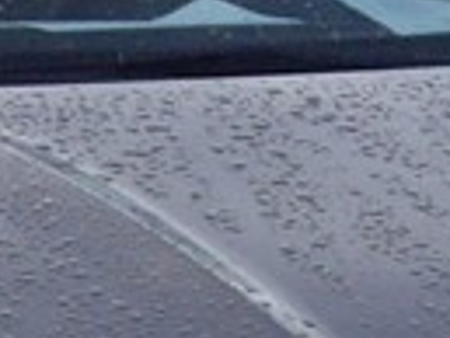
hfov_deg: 6.6
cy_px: 415
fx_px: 3917
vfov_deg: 4.9
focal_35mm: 301
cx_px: 136
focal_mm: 7.9
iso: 200
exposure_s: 1/800
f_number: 2.8
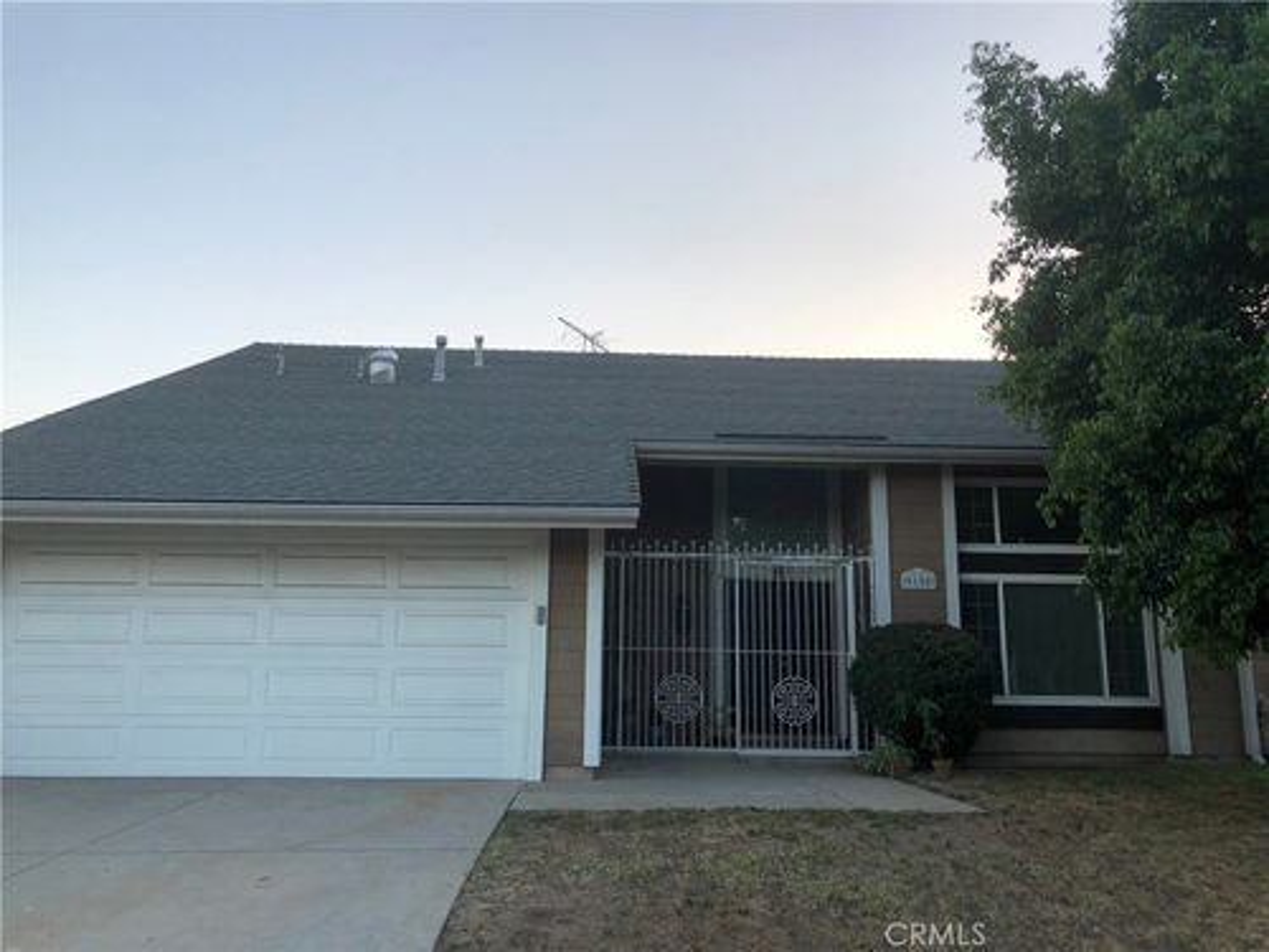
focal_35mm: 28
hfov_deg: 63.4
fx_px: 1026
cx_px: 634
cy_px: 476
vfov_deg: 49.7
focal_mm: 3.99
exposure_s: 1/264
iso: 20
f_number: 1.8
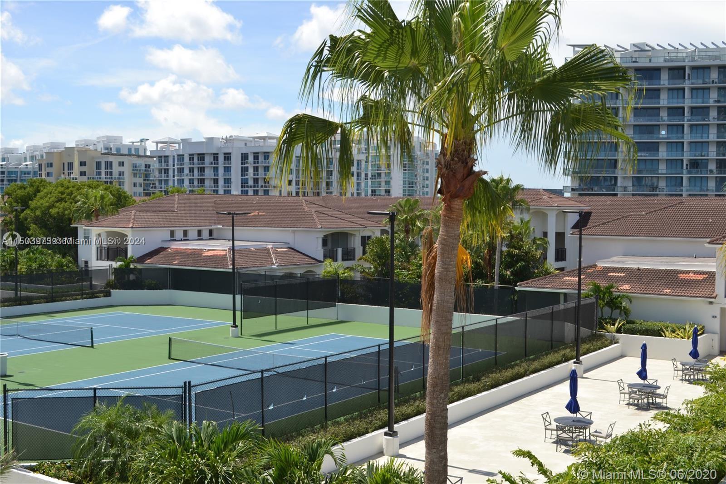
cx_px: 363
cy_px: 242
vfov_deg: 30.8
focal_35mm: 44
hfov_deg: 45.0
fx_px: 877
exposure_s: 1/200
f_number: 8
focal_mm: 29
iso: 100
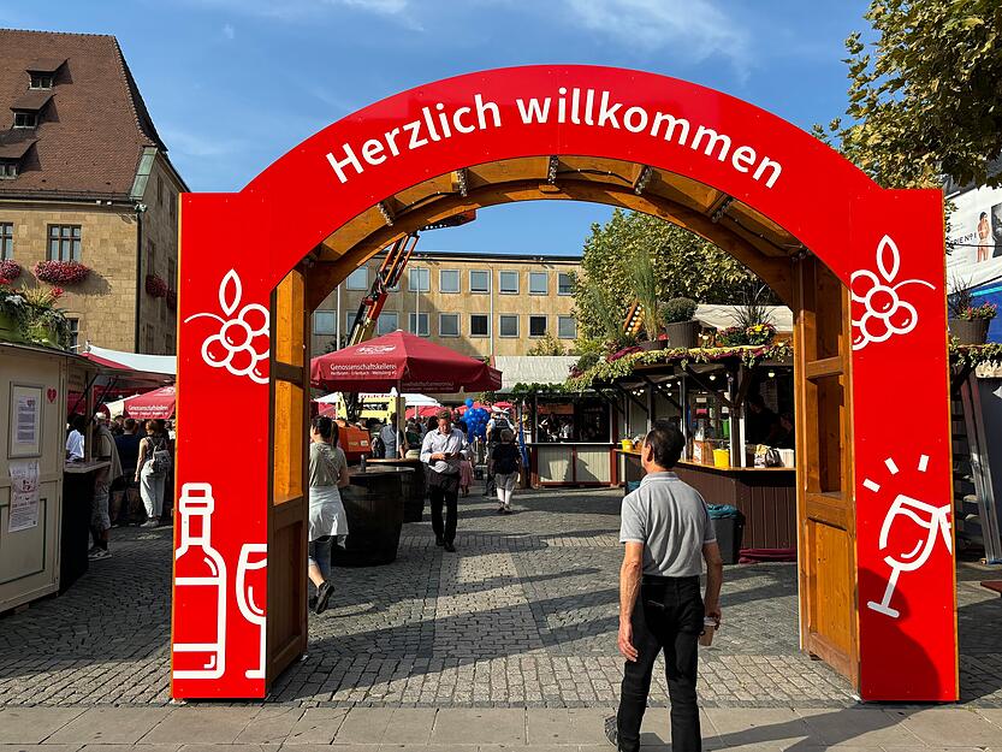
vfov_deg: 53.1
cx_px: 501
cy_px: 376
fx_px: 753
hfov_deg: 67.3
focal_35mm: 26
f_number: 1.6
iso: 50
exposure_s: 1/2639
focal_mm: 5.96
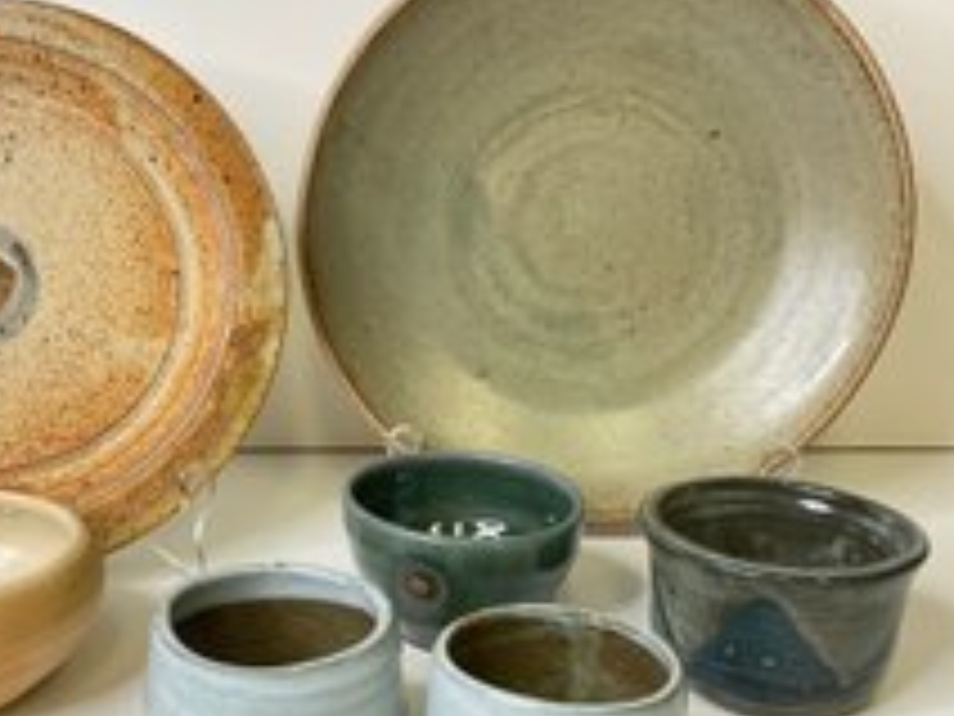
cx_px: 344
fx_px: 1295
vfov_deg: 30.8
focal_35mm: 47
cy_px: 417
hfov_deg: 40.1
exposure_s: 1/120
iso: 50
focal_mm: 3
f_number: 1.8
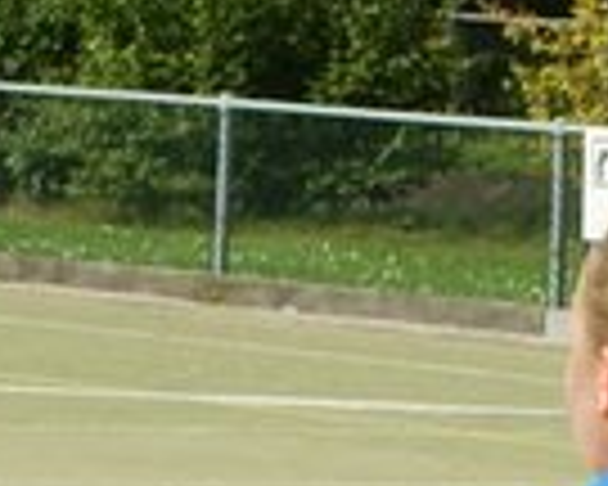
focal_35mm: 351
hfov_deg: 5.3
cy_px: 1046
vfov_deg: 4.3
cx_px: -1036
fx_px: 6316
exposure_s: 1/320
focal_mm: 28
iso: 100
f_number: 6.3
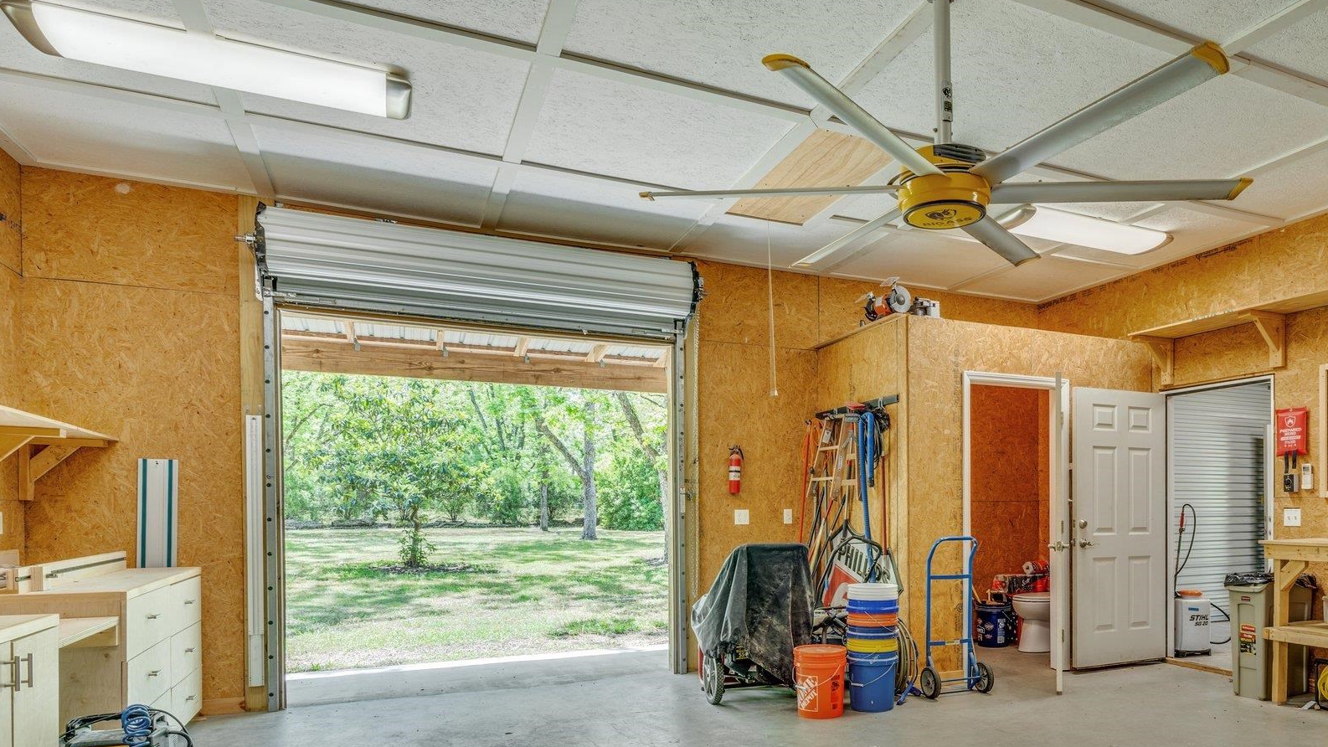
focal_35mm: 23
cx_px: 840
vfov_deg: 48.7
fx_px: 810
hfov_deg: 77.1
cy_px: 495
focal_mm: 17
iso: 100
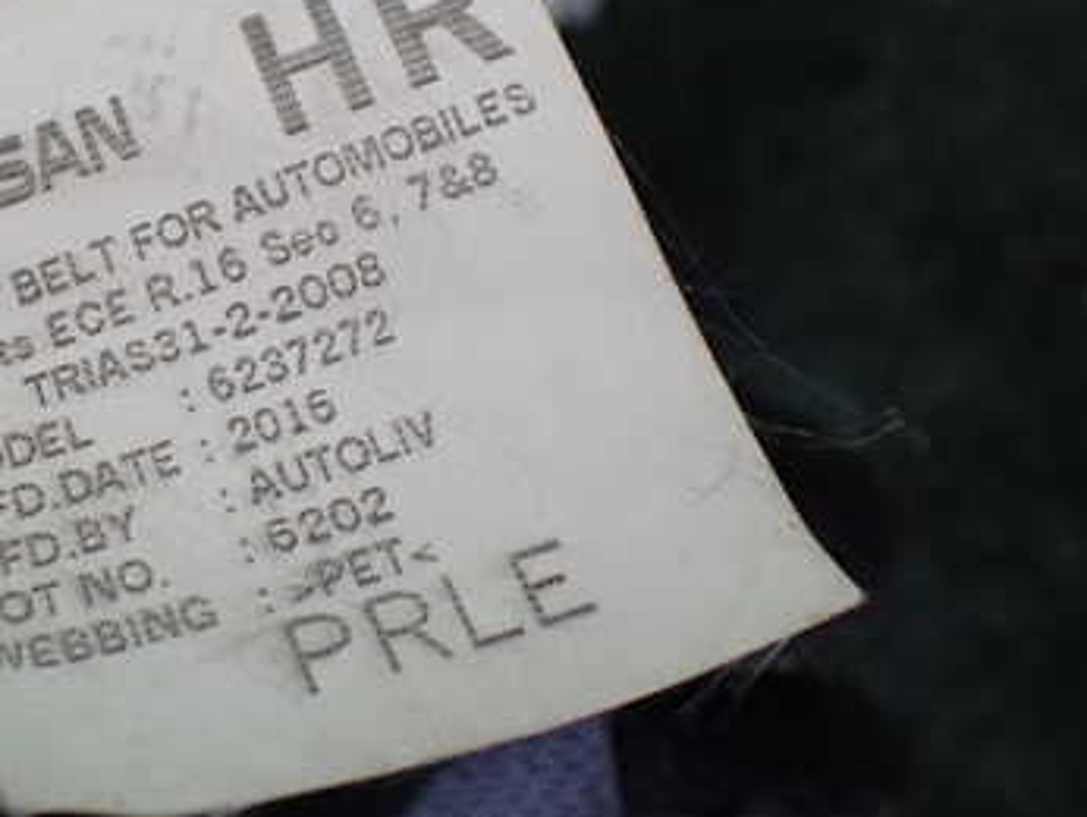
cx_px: 214
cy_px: 314
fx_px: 1634
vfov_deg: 28.0
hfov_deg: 35.6
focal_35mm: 52
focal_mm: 5.4
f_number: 2.3
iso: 320
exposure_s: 1/125
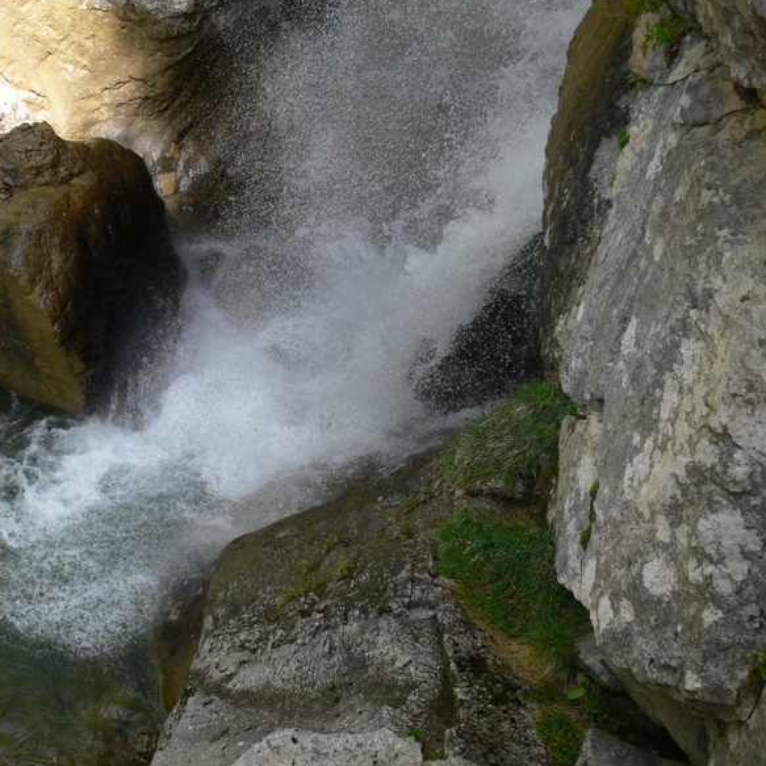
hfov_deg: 39.7
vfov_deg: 40.0
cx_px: 279
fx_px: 1051
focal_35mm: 42
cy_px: 384
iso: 100
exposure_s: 1/500
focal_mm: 7.4
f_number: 2.8
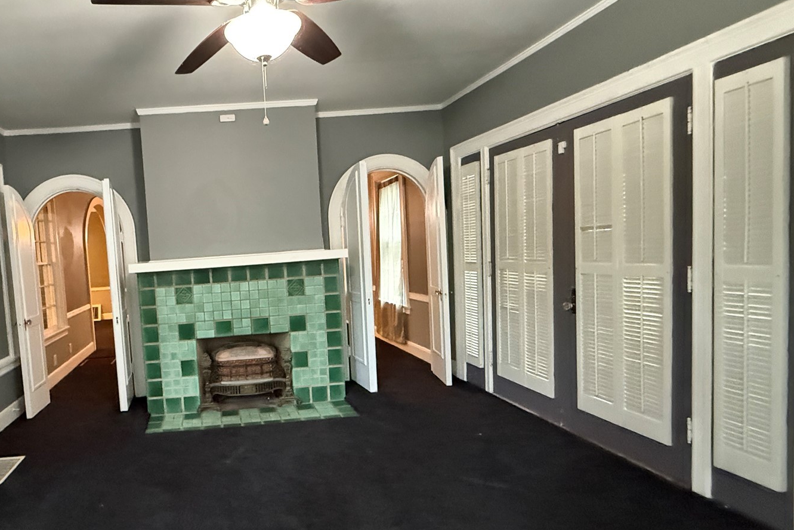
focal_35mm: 21
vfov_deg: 59.5
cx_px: 222
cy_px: 284
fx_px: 463
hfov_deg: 76.6
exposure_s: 1/60
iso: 1250
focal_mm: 2.22
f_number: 2.2
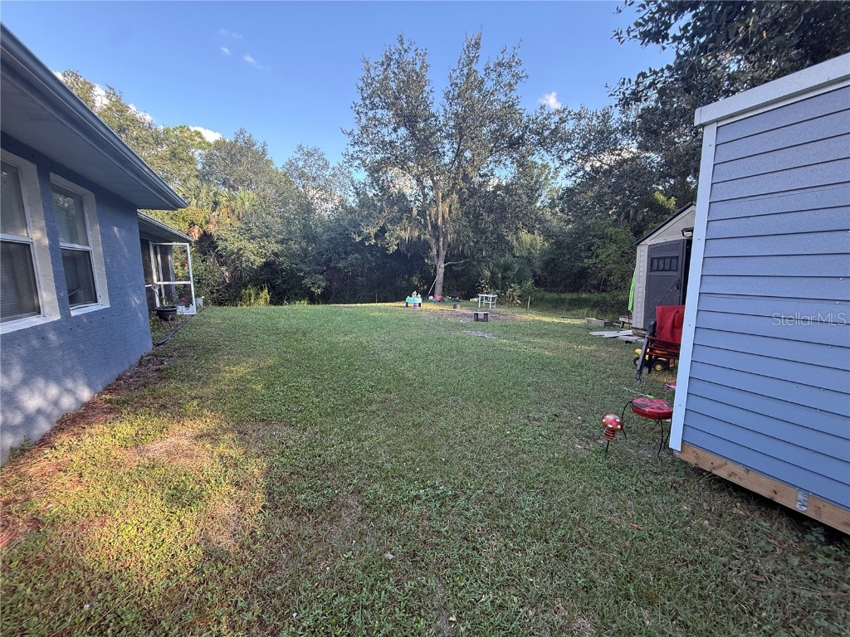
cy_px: 318
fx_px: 344
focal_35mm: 14
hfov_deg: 102.1
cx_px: 425
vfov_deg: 85.7
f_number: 2.2
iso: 64
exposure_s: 1/99
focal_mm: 2.22
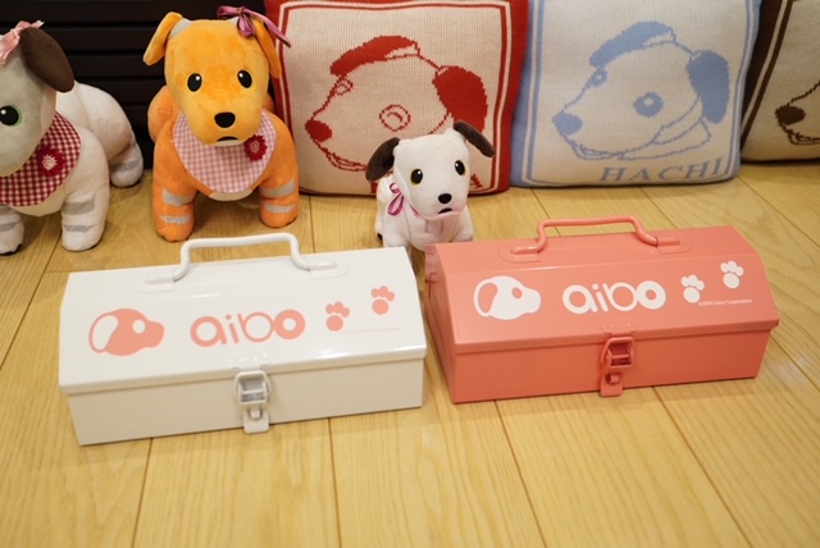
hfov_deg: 53.1
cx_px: 410
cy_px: 274
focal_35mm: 36
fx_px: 821
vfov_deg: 36.9
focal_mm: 24
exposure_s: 1/40
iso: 500
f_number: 2.5
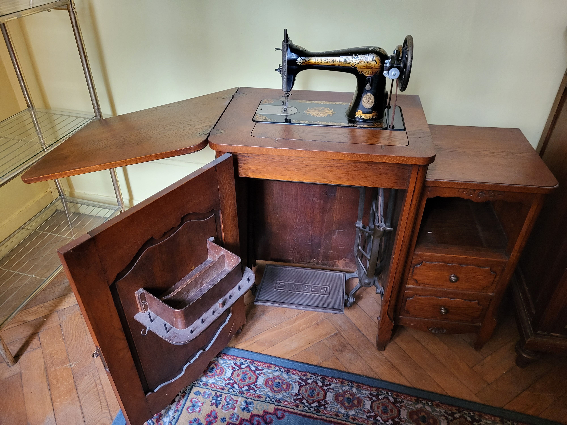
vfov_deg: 53.1
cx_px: 284
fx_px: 426
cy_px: 212
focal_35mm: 26
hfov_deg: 67.3
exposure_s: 1/50
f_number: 1.8
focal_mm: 5.4
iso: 320
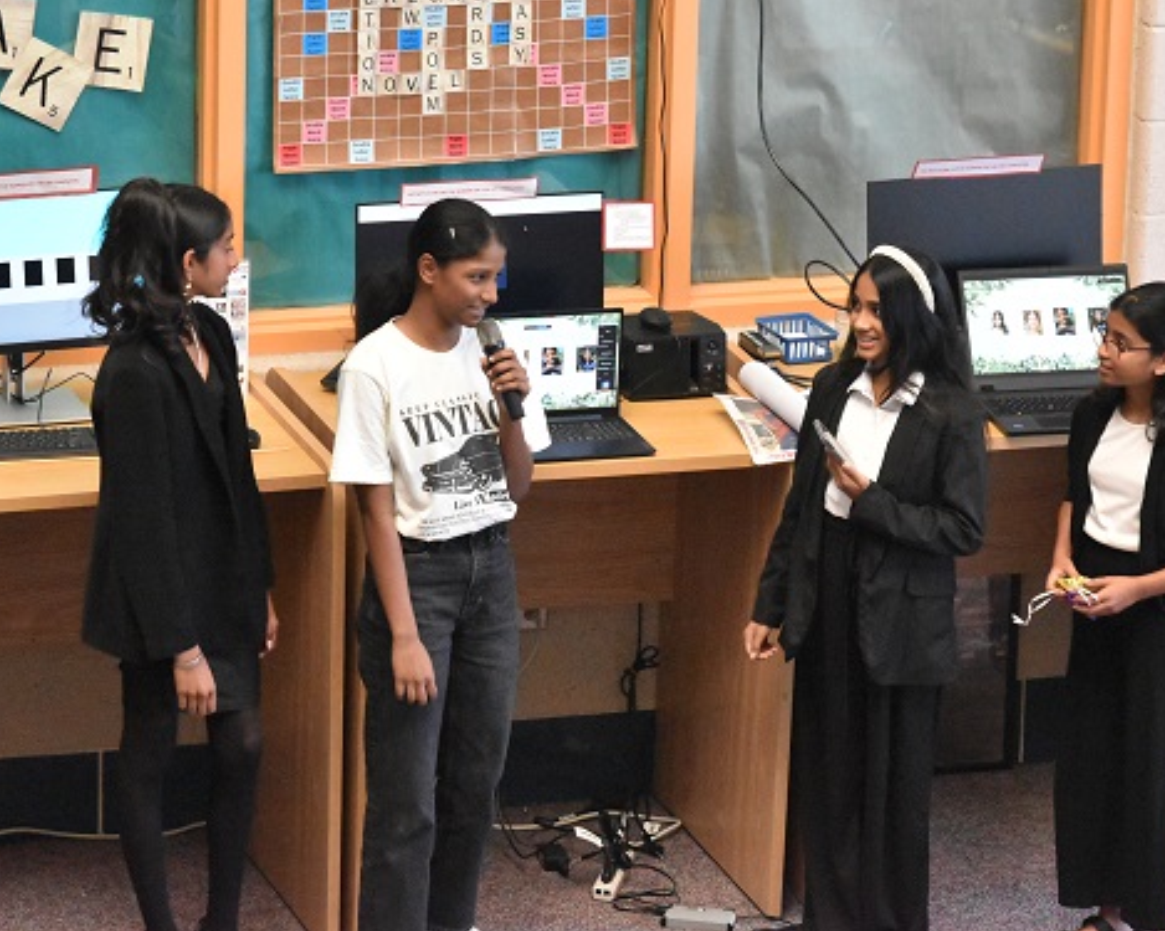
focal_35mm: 198
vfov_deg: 7.8
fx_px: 6826
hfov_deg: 9.8
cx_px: 546
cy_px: 452
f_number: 8
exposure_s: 1/200
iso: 11400
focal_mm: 110
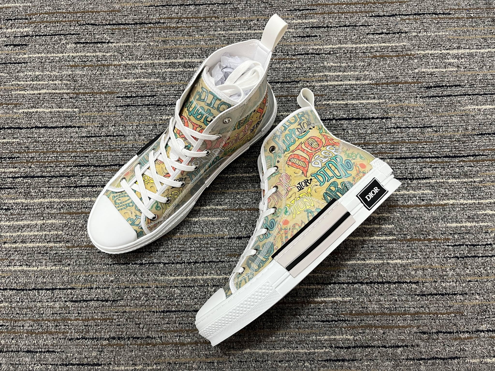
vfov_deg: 53.1
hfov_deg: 67.3
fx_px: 372
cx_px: 248
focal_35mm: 26
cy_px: 186
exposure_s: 1/50
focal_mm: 5.1
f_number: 1.6
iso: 100
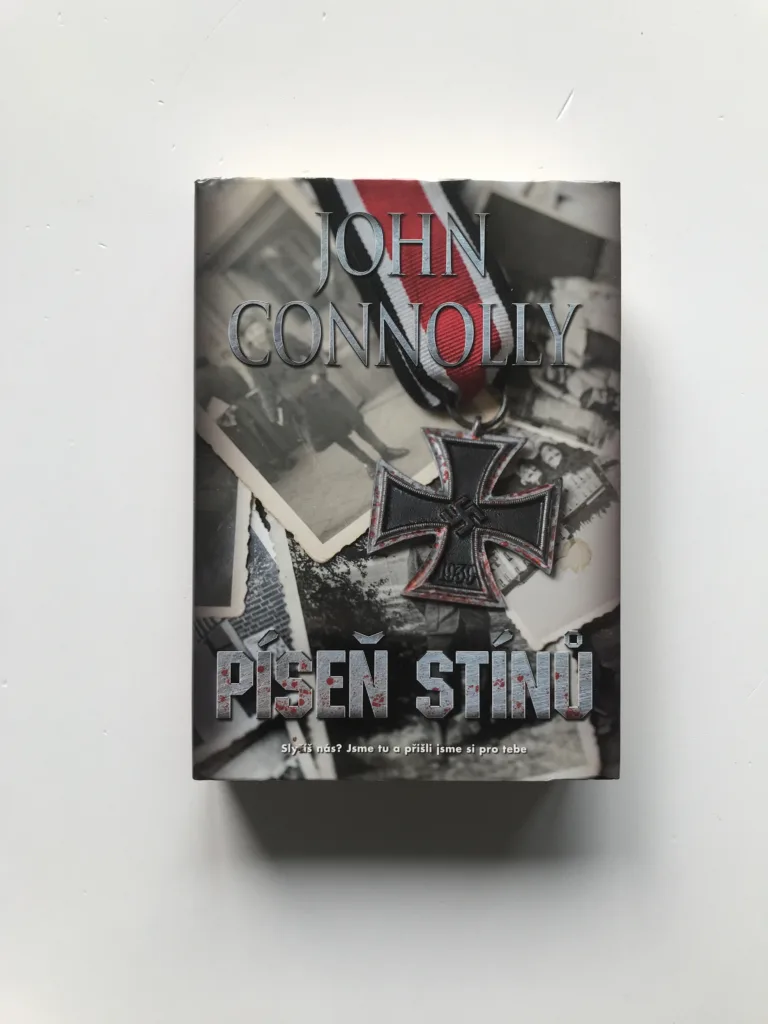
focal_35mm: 28
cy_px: 512
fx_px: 828
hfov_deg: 49.7
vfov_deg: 63.4
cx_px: 384
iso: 25
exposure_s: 1/100
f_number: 1.8
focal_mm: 3.99
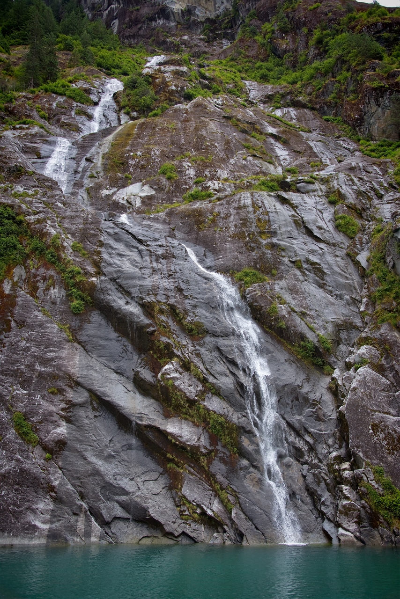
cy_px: 300
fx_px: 533
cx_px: 200
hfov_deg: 41.1
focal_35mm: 32
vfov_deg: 58.7
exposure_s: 1/125
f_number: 5.6
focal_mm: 32
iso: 100
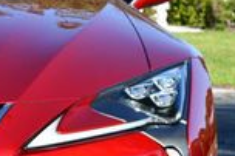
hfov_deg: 6.6
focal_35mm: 304
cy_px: 79
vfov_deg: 4.5
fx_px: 1982
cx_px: -165
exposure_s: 1/250
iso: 180
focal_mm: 36
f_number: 8
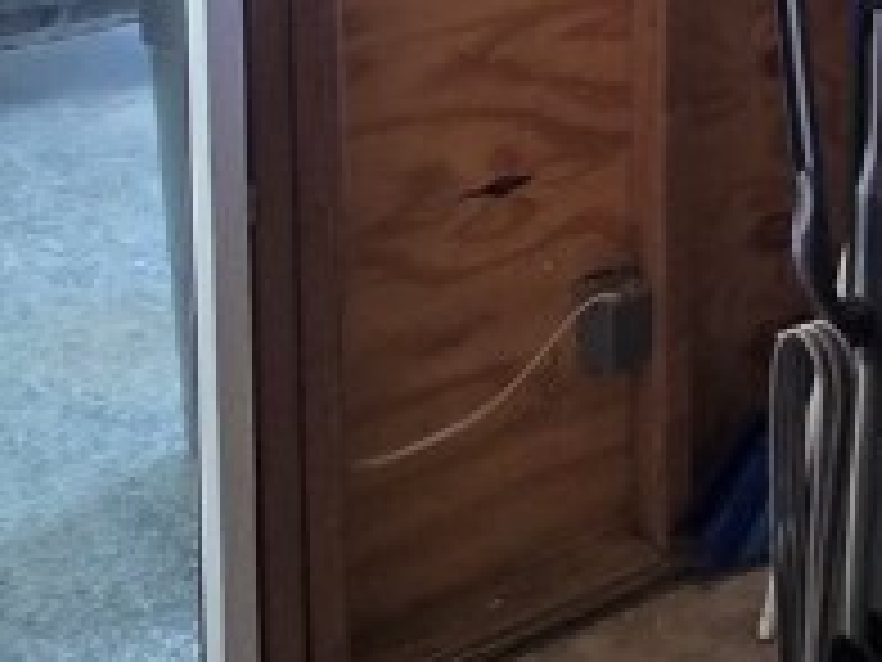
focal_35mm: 68
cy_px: -369
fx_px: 1733
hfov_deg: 22.3
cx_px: 1395
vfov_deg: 18.7
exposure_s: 1/60
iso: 160
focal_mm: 2.2
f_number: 2.2
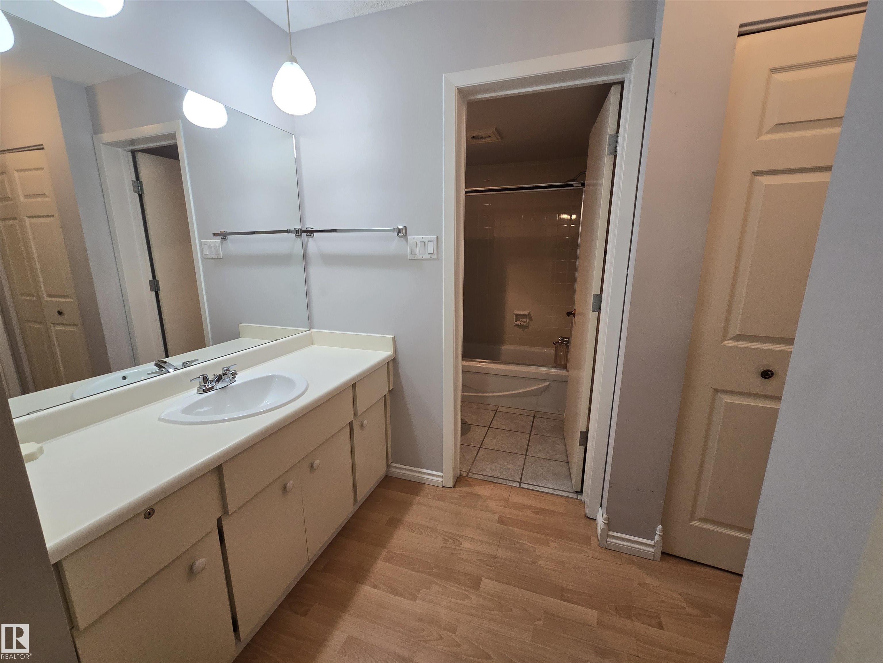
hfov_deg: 106.2
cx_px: 442
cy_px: 332
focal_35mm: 13
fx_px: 332
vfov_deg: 89.9
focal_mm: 2.2
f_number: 2.2
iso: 160
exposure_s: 1/60
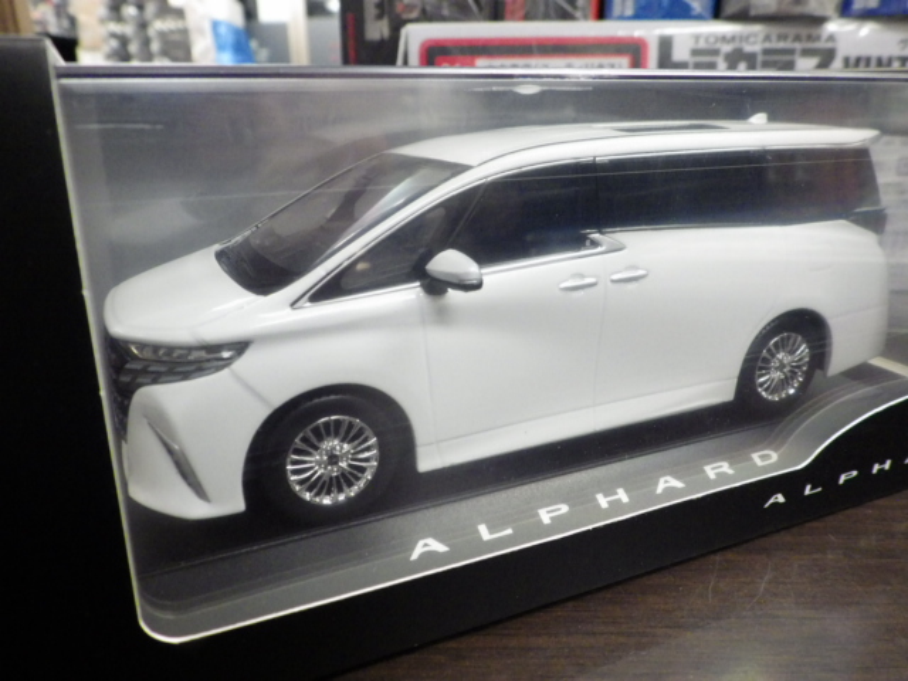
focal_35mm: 27
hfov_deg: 65.3
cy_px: 340
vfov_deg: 51.4
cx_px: 454
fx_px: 708
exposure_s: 1/40
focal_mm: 4.9
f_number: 3.2
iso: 800
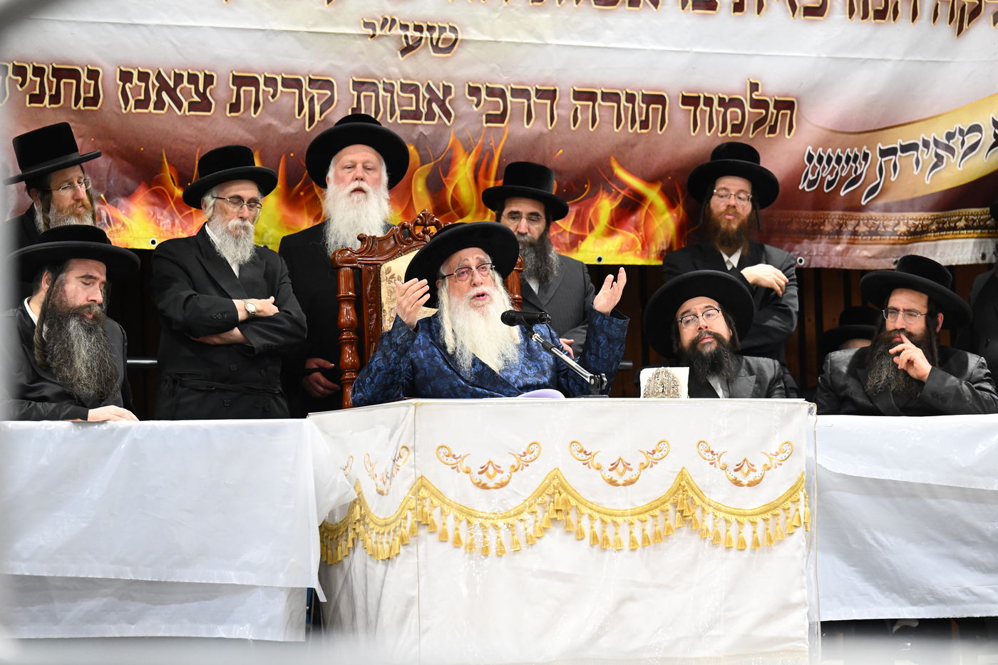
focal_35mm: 130
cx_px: 499
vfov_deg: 10.5
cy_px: 332
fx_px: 3603
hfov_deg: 15.8
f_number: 4
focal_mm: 130
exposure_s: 1/160
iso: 4000
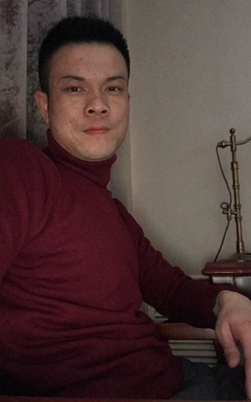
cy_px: 205
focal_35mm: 35
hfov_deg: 36.3
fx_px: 383
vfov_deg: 55.3
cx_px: 117
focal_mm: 2.87
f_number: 2.2
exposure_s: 1/20
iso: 500
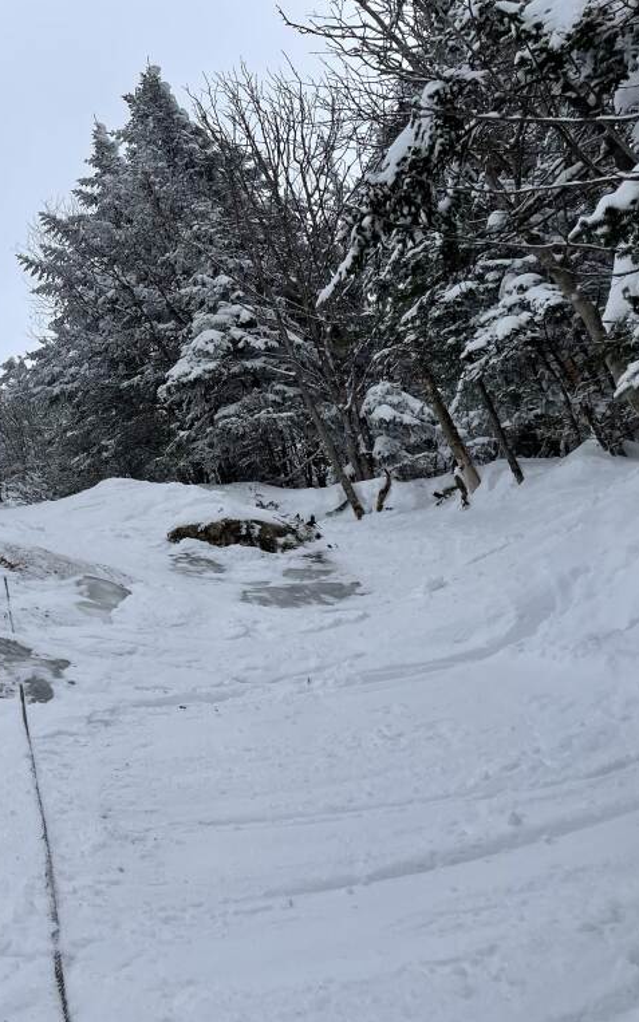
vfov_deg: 52.7
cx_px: 25
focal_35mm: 37
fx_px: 1031
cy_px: 510
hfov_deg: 32.2
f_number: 1.6
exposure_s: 1/7813
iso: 32
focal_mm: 4.2
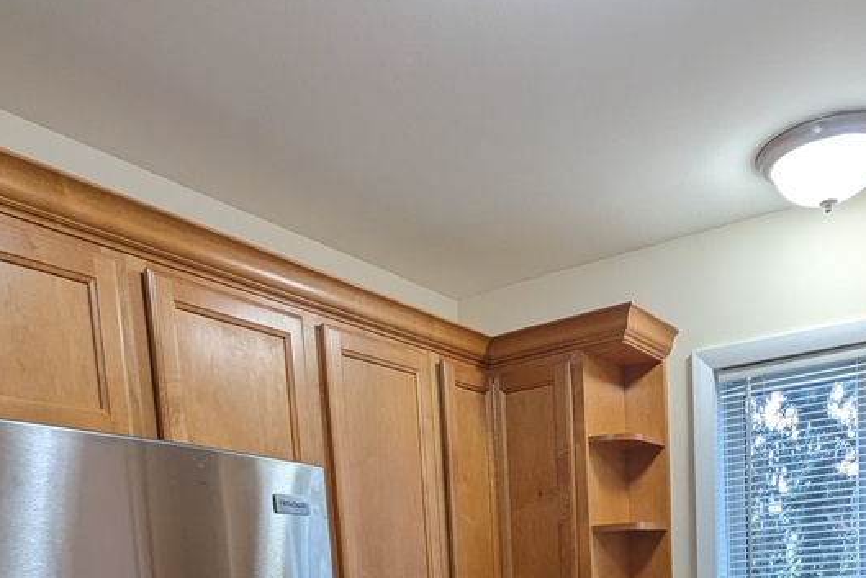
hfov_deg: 55.7
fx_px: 818
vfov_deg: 32.4
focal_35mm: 34
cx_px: 479
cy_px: 689
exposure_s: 1/60
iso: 72
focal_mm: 2.35
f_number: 2.2
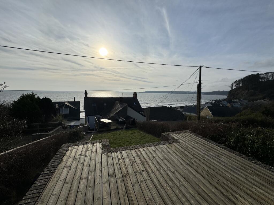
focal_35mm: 14
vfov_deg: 85.7
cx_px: 137
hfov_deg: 102.1
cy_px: 102
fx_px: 111
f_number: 2.2
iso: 50
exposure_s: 1/4926
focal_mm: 2.22
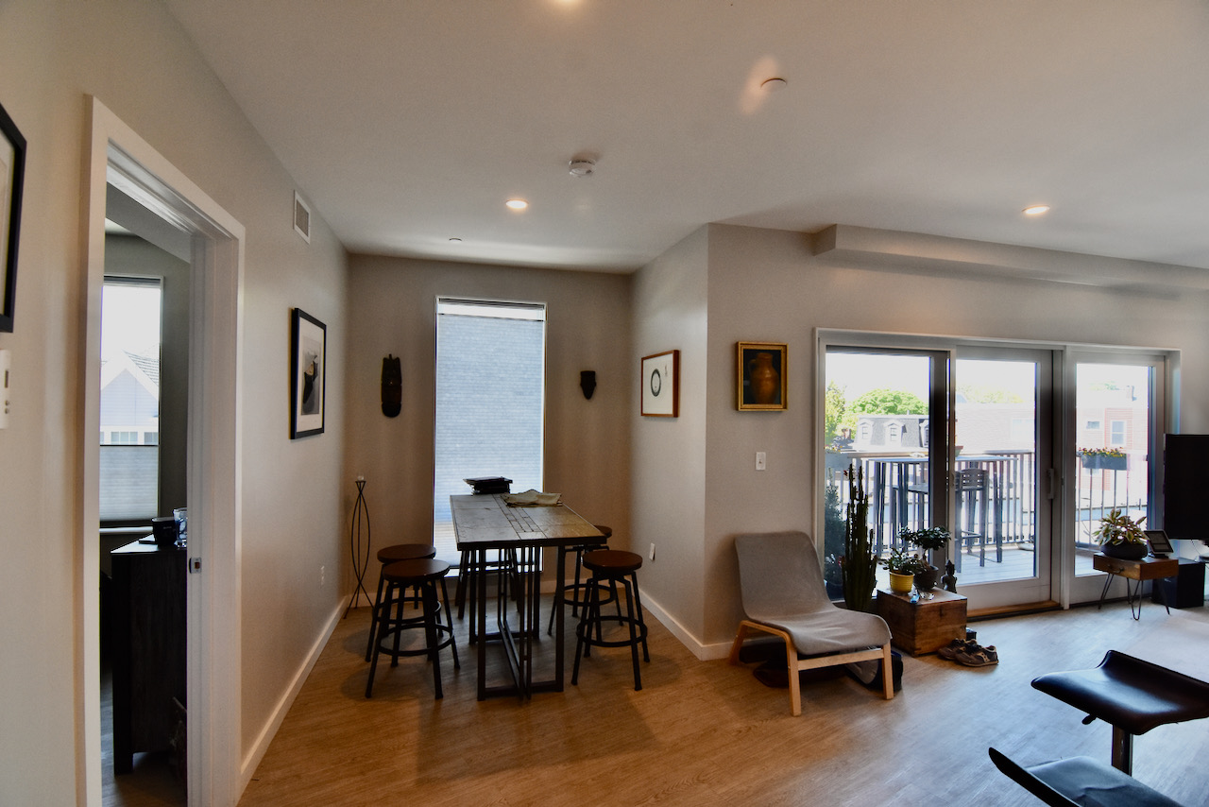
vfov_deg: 72.1
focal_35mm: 16
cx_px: 604
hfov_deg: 95.0
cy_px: 404
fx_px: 554
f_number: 5.6
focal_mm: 11
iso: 800
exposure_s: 1/125
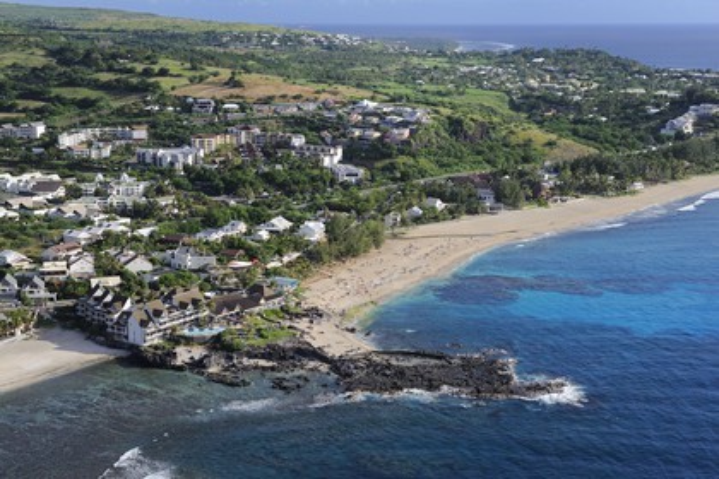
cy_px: 240
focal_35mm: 56
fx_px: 1118
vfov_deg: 24.2
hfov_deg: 35.6
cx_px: 360
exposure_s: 1/800
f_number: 8
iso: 400
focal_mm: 56
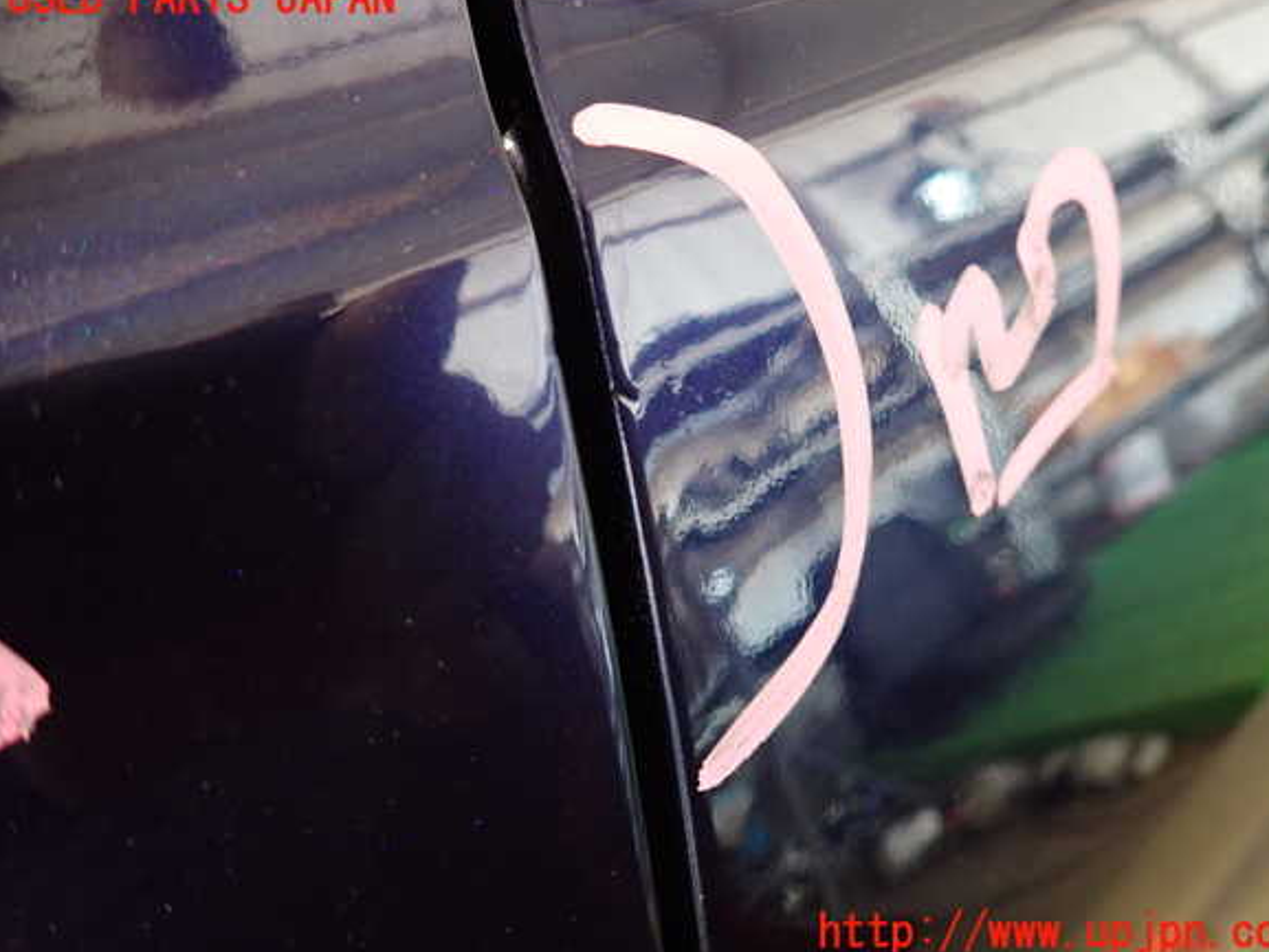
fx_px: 953
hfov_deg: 67.3
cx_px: 655
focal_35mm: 26
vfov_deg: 53.1
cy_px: 466
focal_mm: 4.5
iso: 400
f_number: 2
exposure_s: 1/30
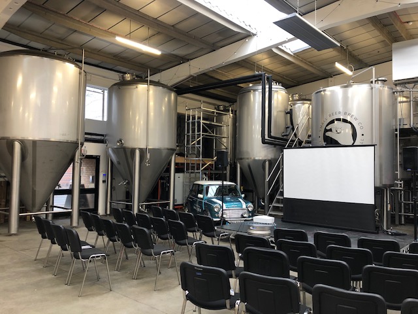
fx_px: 338
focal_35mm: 28
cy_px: 157
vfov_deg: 49.7
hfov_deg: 63.4
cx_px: 209
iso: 40
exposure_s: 1/20
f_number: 1.8
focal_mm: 3.99
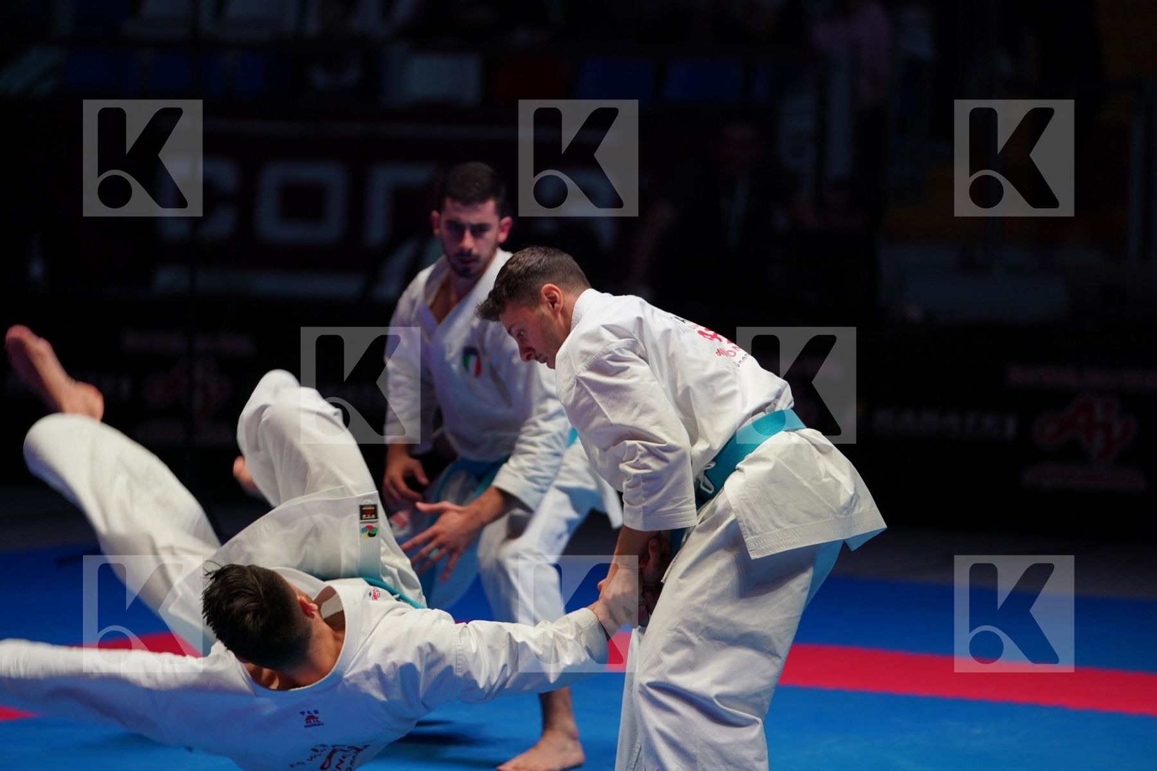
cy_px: 386
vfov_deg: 6.9
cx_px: 578
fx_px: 6427
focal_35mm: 200
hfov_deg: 10.3
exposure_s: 1/500
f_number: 2.8
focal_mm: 200
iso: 500
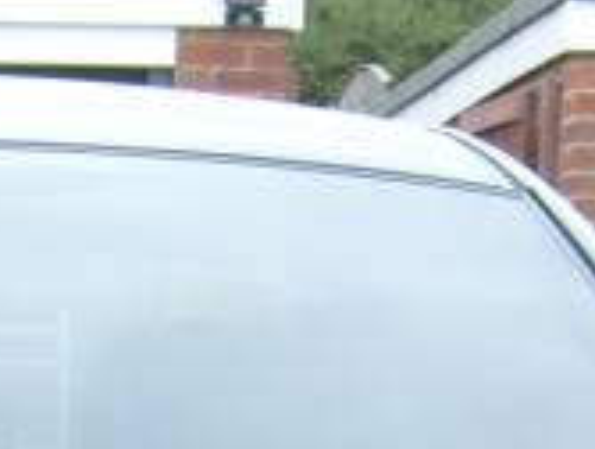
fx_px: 3686
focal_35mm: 214
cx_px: -114
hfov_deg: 9.1
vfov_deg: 6.6
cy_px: 1137
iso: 80
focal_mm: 5.8
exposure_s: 1/180
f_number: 2.8
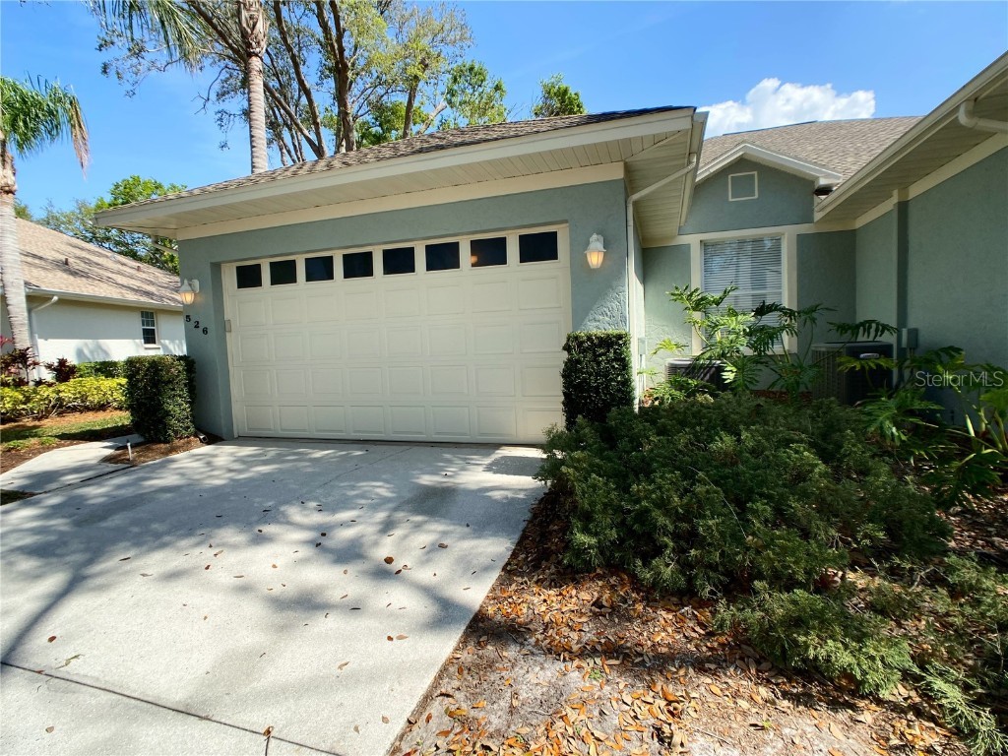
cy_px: 378
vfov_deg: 53.1
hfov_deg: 67.3
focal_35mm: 26
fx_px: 757
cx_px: 504
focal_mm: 4.25
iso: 32
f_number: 1.8
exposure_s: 1/1866
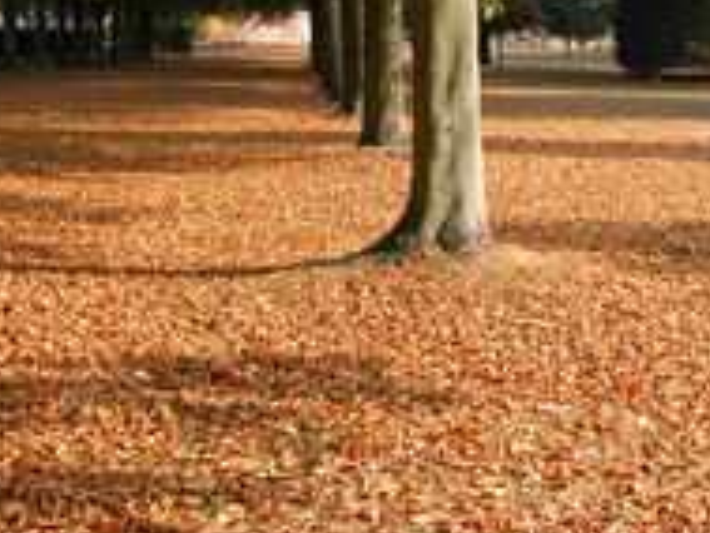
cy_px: 124
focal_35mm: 74
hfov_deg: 26.1
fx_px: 1519
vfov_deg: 19.8
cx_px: 511
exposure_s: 1/123
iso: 100
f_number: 4.5
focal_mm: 8.9
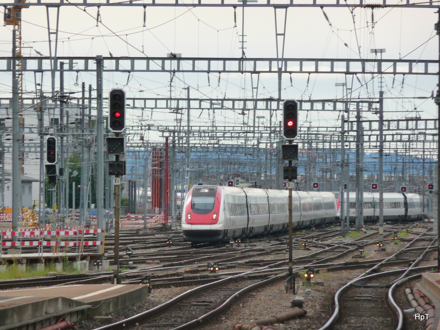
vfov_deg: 5.3
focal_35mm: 280
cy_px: 165
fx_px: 3559
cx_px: 220
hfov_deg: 7.1
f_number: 4.9
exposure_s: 1/400
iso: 160
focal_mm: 47
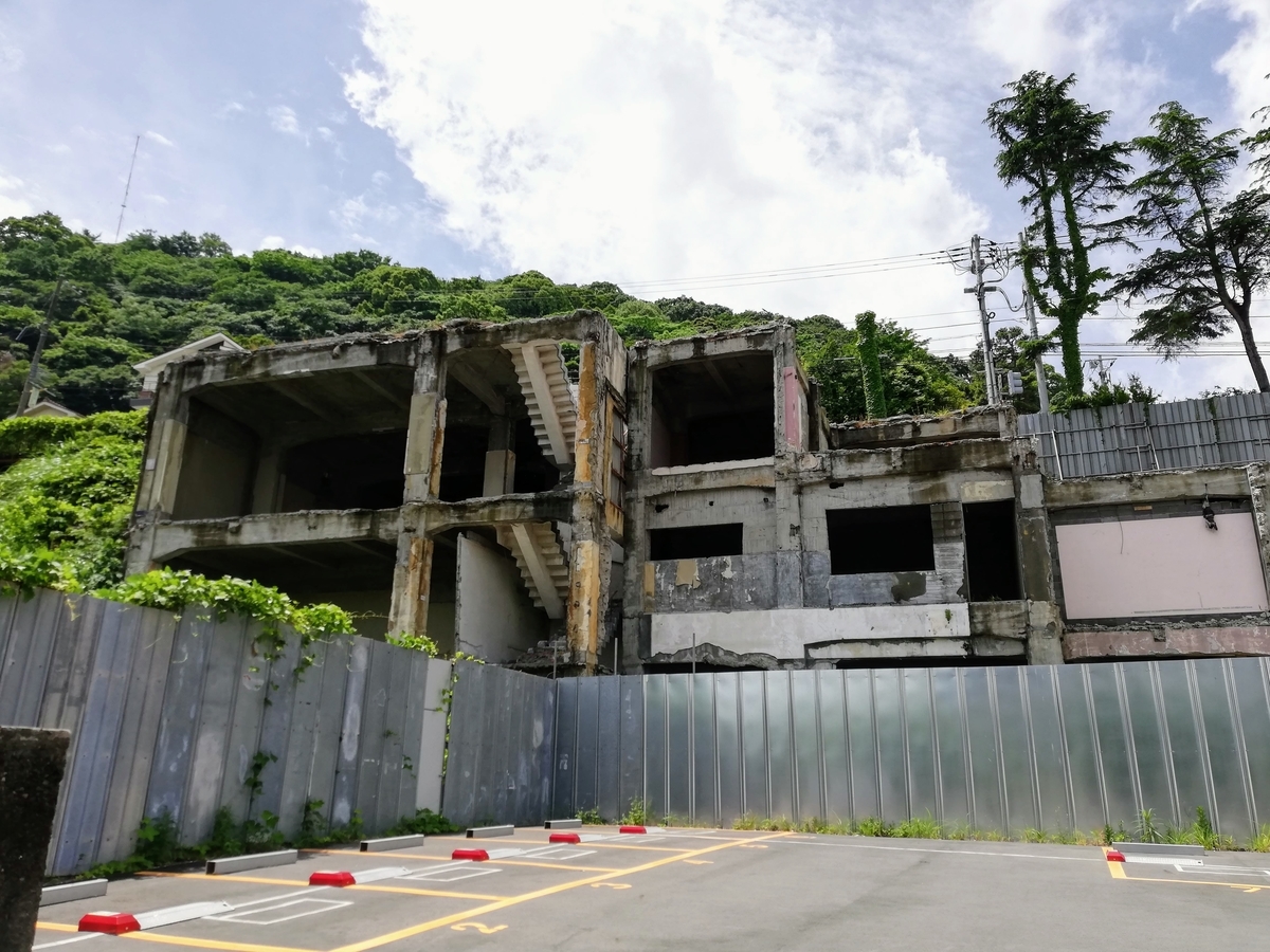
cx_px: 635
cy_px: 476
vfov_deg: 53.1
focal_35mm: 26
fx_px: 954
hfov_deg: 67.3
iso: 50
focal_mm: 3.81
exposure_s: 1/1017
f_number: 2.2
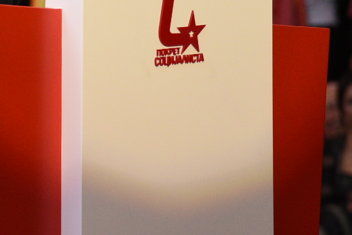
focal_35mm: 311
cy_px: -77
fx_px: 3042
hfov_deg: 6.6
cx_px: -9
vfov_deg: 4.4
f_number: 4
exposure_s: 1/160
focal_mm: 105
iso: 1600
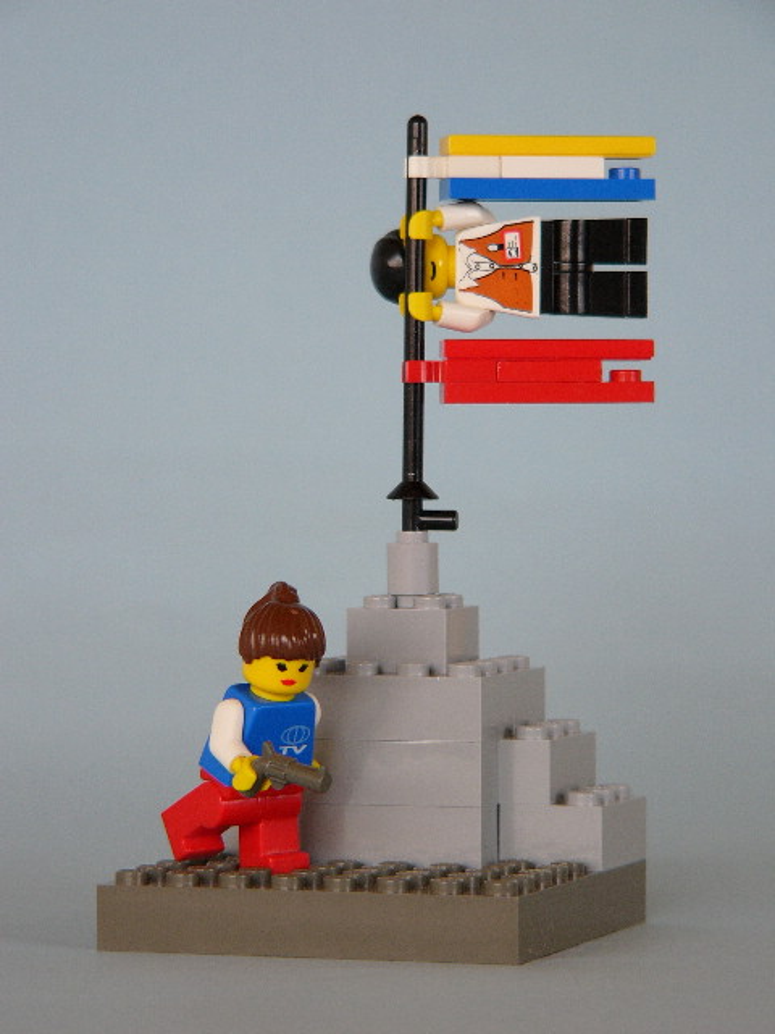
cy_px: 517
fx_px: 5075
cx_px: 388
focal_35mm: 170
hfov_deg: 8.7
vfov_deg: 11.6
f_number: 2.8
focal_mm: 28.3
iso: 75
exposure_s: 1/60
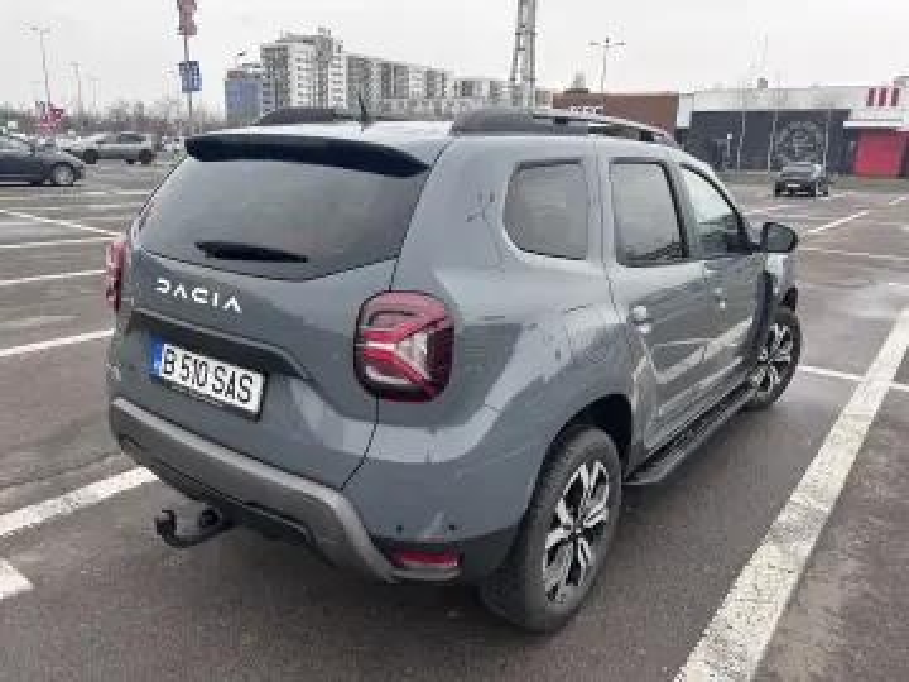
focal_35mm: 26
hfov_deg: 67.3
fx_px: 683
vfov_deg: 53.1
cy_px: 341
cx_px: 454
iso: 50
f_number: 1.5
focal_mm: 5.7
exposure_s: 1/558
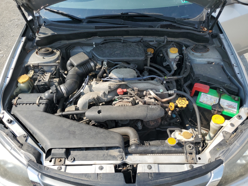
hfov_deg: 67.3
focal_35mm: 26
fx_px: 186
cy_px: 93
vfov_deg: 53.1
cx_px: 124
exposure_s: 1/1667
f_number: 1.5
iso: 50
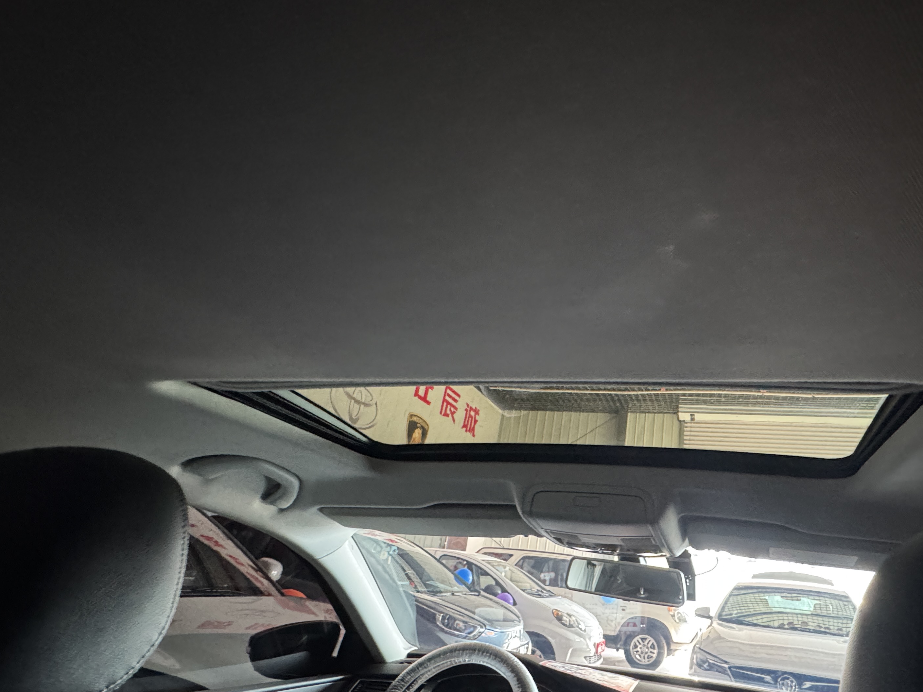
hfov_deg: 79.5
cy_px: 410
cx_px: 603
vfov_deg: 65.4
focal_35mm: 20
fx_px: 533
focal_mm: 2.22
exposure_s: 1/60
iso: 640
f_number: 2.2
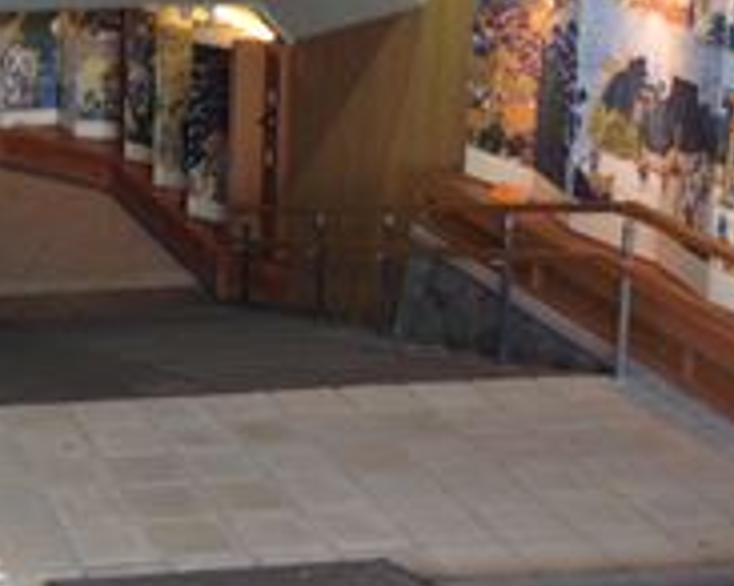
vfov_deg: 17.2
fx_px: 1910
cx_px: -64
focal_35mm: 88
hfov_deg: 20.8
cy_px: 90
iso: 50
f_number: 2.4
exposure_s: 1/30
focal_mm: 4.12
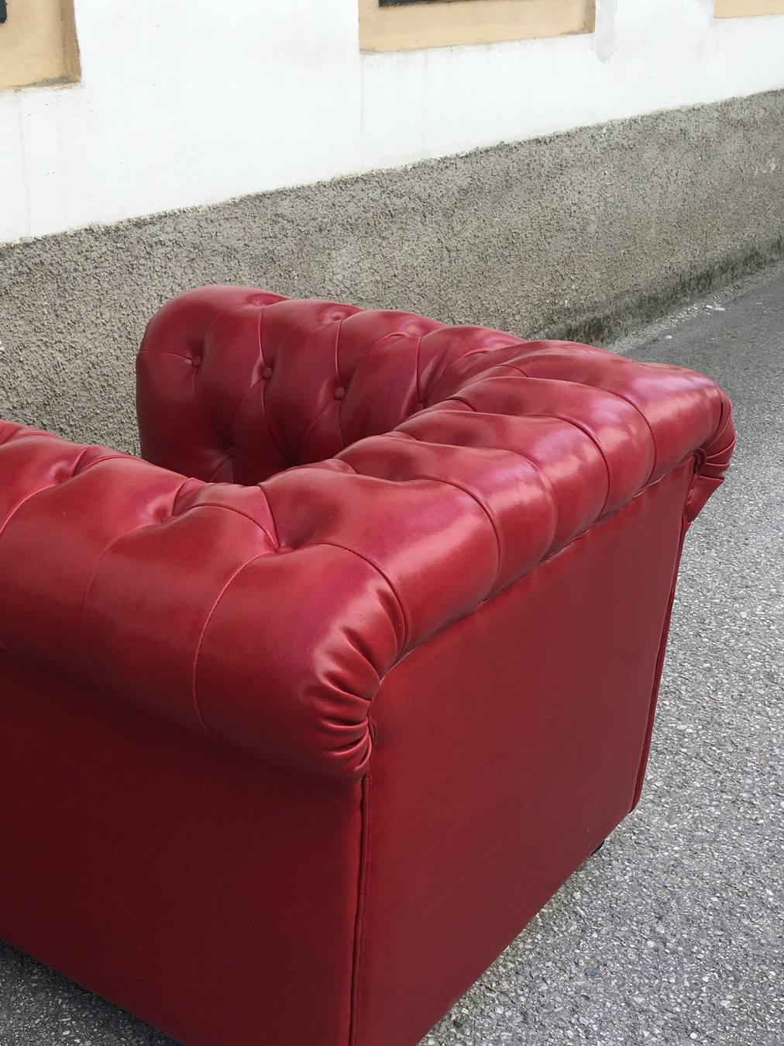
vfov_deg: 43.6
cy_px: 641
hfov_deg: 33.1
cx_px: 222
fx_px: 1298
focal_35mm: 43
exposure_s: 1/534
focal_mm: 4.15
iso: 25
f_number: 2.2
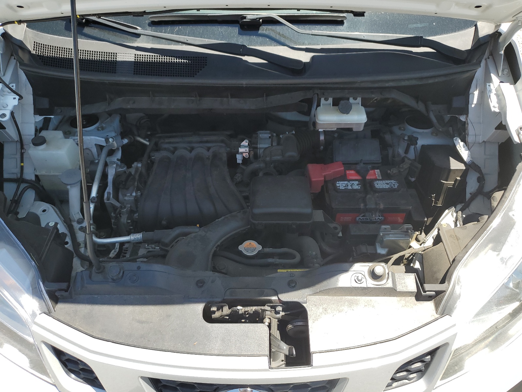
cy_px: 196
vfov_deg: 53.1
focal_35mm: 26
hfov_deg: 67.3
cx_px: 261
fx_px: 392
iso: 50
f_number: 1.5
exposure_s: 1/1111
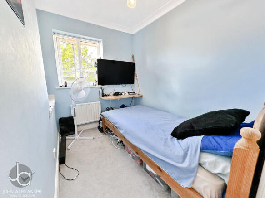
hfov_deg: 102.1
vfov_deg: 85.7
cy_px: 99
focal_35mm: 14
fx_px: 107
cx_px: 132
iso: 160
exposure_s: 1/100
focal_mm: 2.22
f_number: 2.2
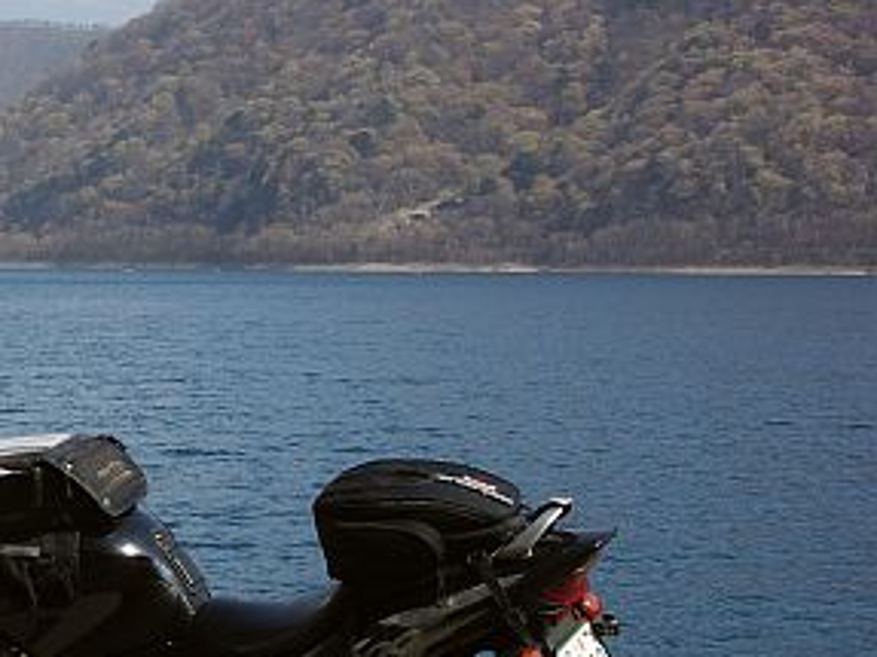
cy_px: 336
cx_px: -98
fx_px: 2431
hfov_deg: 19.5
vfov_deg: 15.4
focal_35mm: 96
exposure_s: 1/100
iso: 50
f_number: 9
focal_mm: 11.1
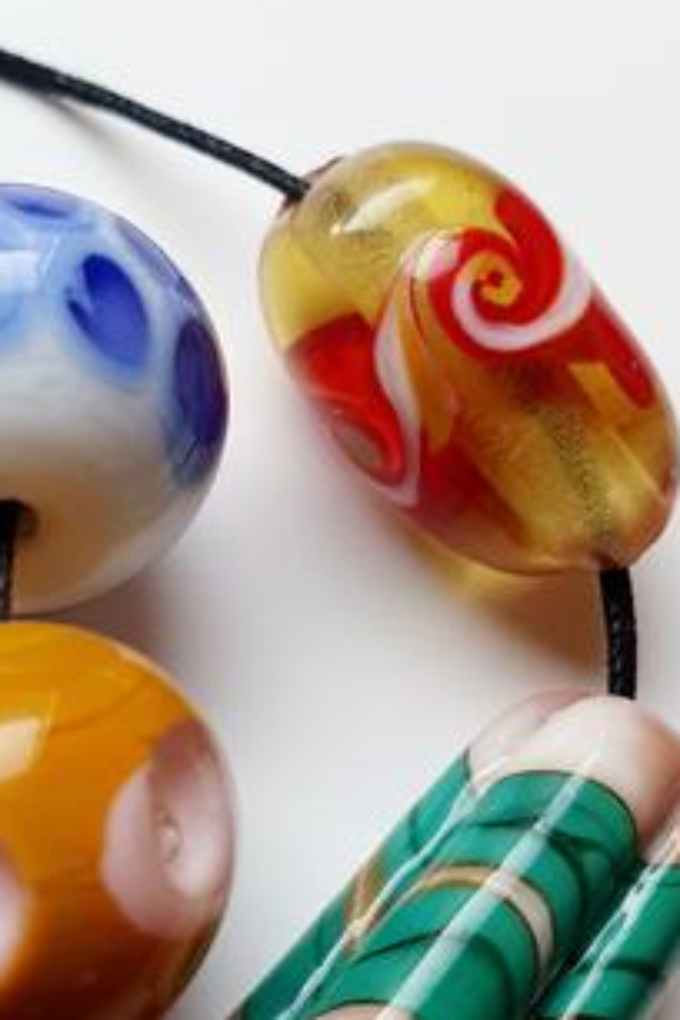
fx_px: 1502
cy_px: 557
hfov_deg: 25.3
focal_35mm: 53
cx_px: 187
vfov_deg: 37.5
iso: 320
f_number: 2.4
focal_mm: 4.32
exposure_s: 1/100
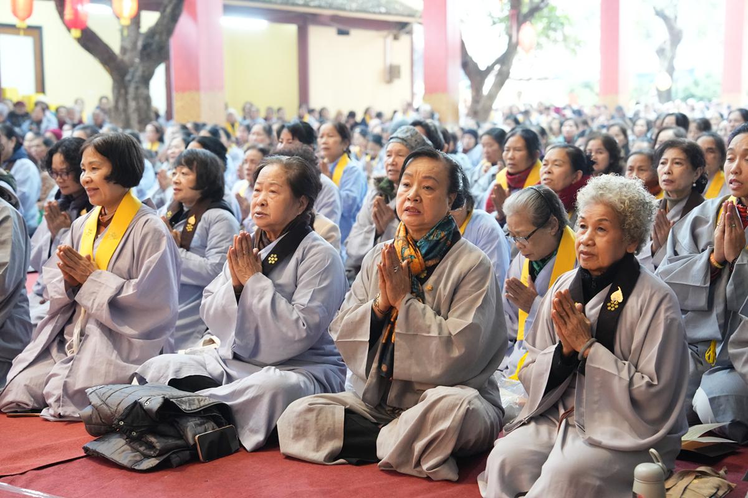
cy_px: 249
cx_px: 374
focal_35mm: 68
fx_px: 1413
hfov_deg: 29.7
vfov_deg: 20.0
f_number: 4
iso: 8000
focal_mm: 68
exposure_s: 1/100
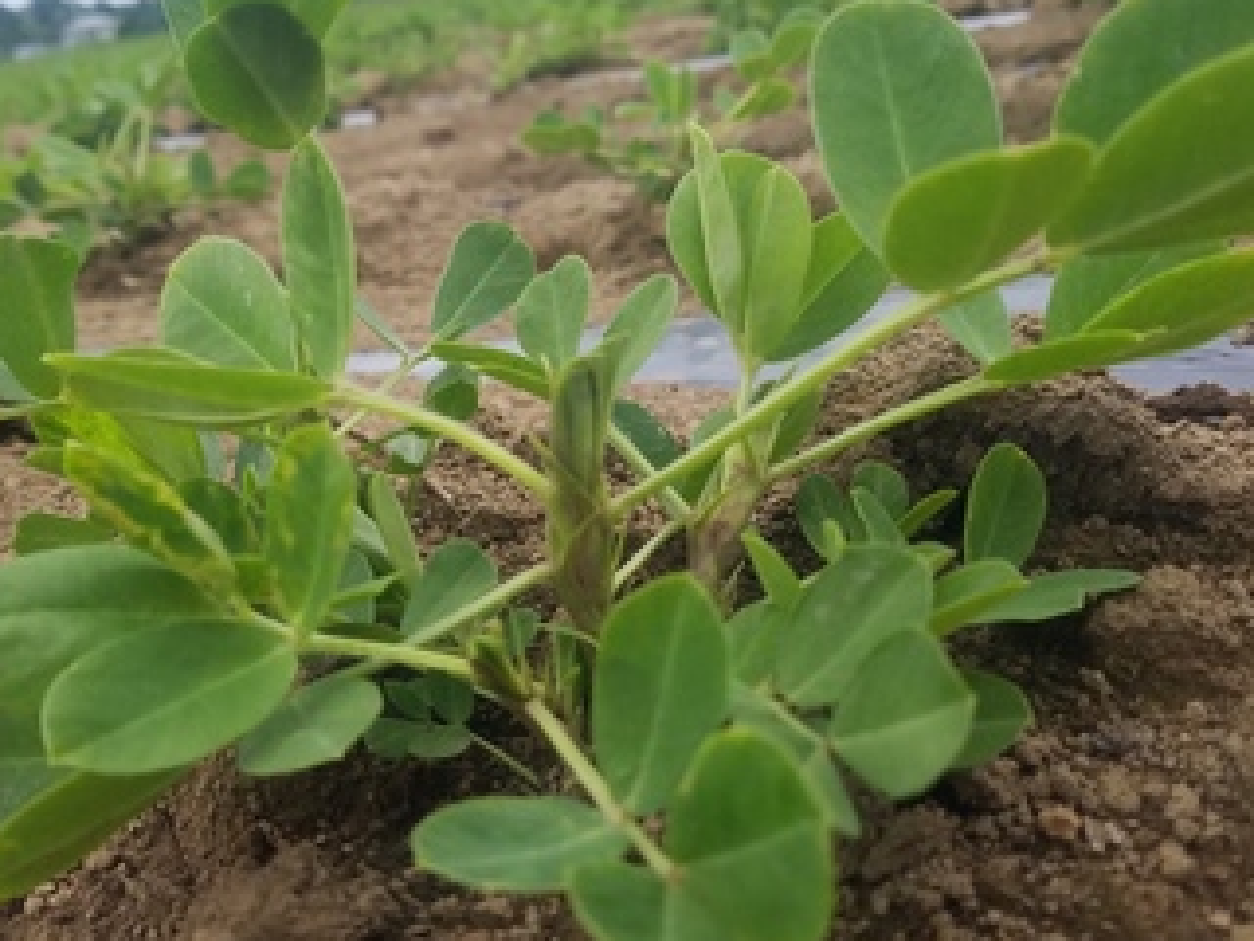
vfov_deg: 36.8
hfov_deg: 47.4
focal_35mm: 39
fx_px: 1413
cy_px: 490
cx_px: 470
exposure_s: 1/100
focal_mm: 4.2
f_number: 1.7
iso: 80
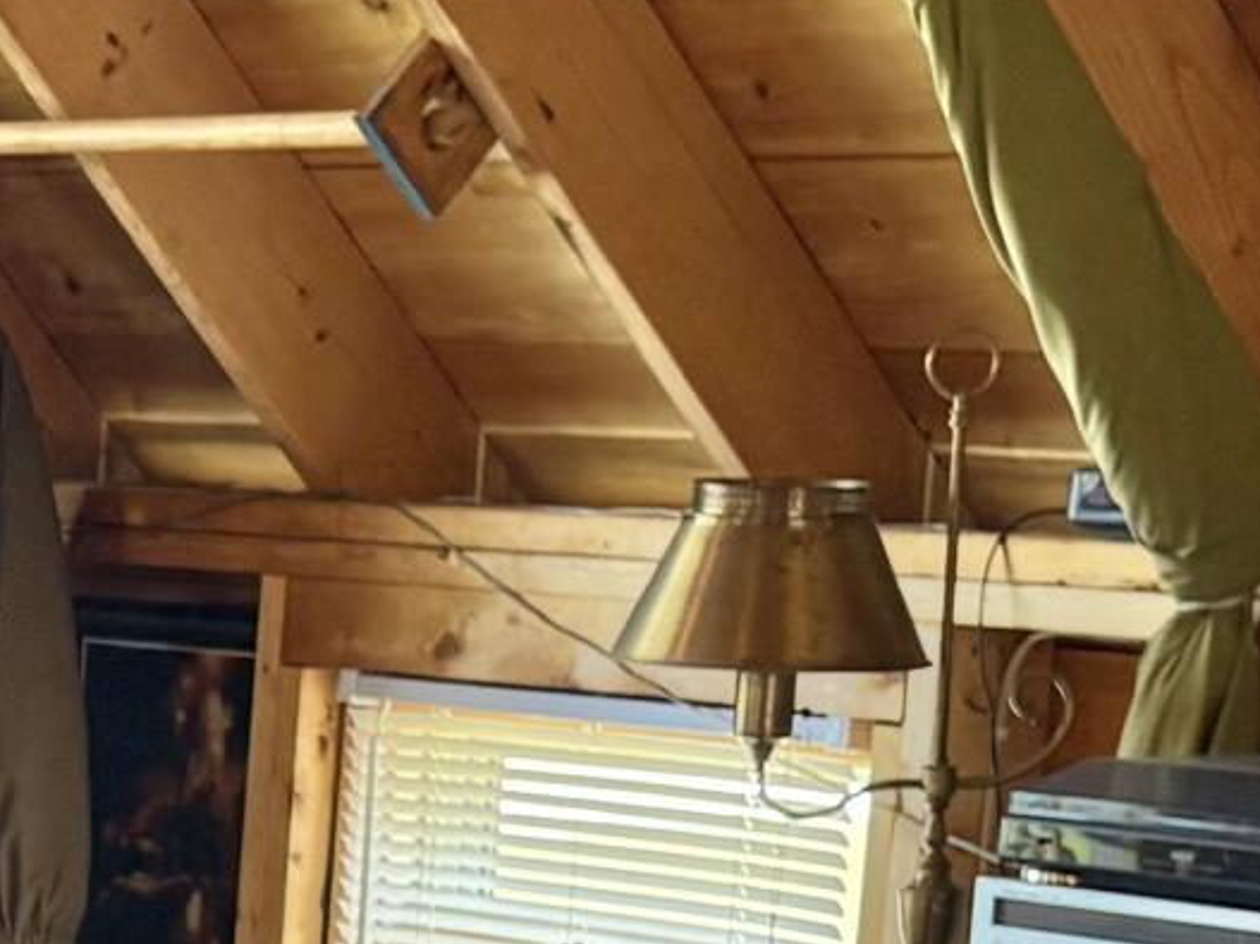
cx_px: -837
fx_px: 5386
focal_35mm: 148
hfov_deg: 12.4
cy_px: 1436
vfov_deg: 9.7
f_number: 1.6
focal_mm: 5.96
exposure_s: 1/73
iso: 125
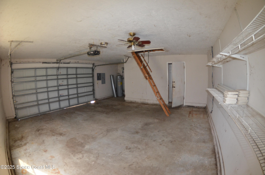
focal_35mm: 15
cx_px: 132
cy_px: 88
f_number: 3.5
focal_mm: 10
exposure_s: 1/60
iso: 800
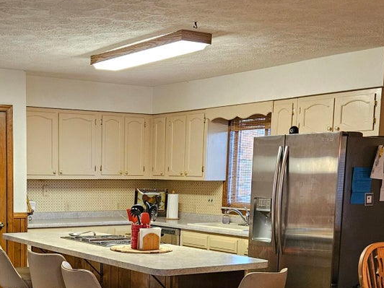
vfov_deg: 24.2
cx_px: 88
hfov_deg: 32.0
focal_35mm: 59
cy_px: 257
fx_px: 654
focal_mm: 5.4
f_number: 1.8
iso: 640
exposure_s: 1/60
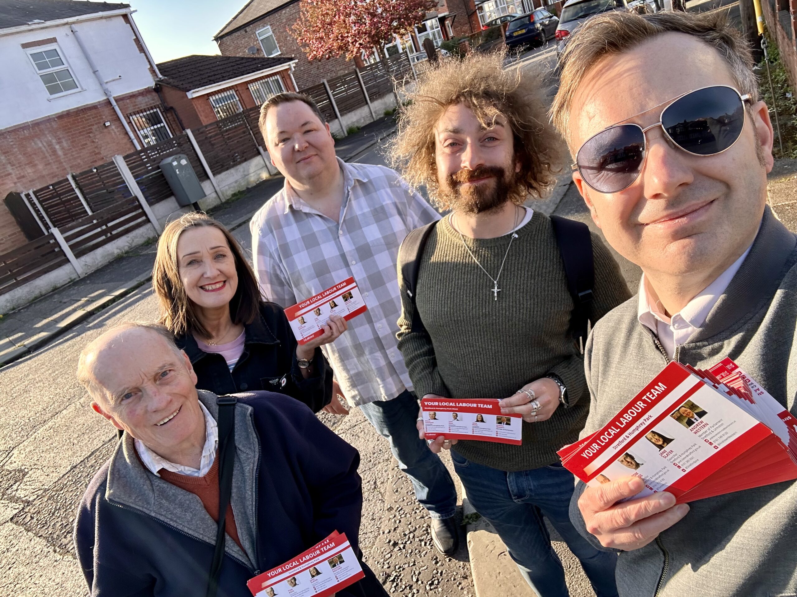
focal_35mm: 23
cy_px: 298
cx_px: 398
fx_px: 530
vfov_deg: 58.9
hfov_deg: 73.9
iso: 25
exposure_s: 1/416
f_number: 1.9
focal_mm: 2.69
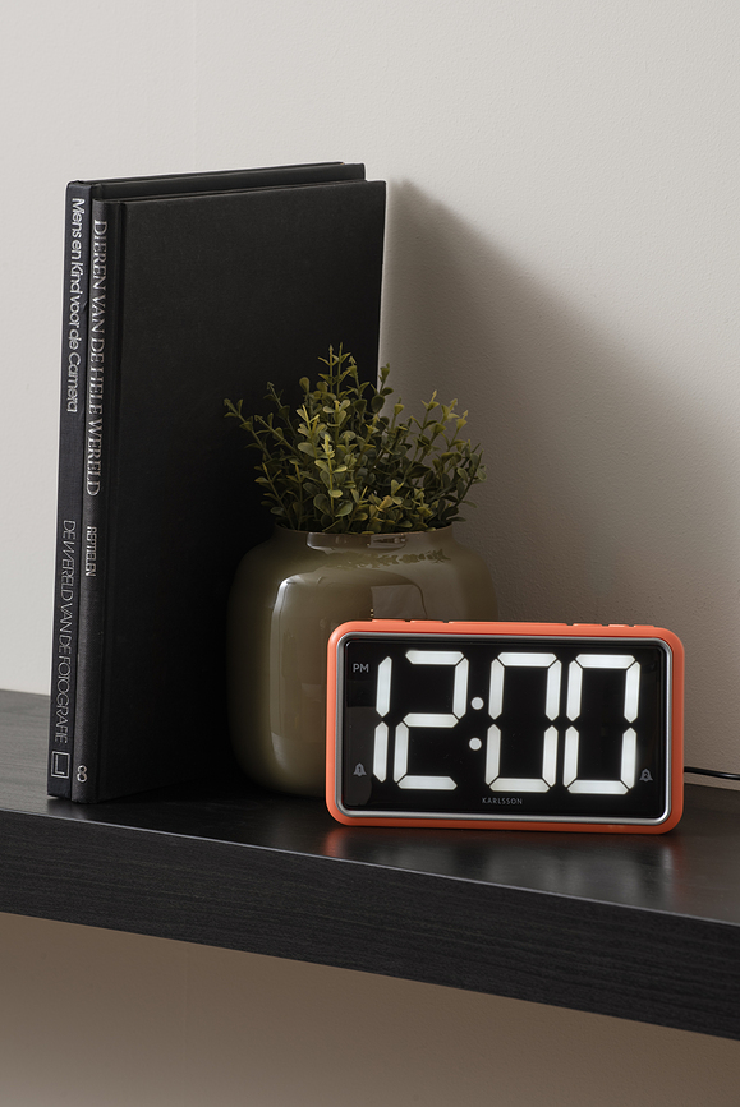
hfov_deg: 8.6
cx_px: 370
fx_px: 4927
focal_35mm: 160
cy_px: 554
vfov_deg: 12.8
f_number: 13
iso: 125
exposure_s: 1/3
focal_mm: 160
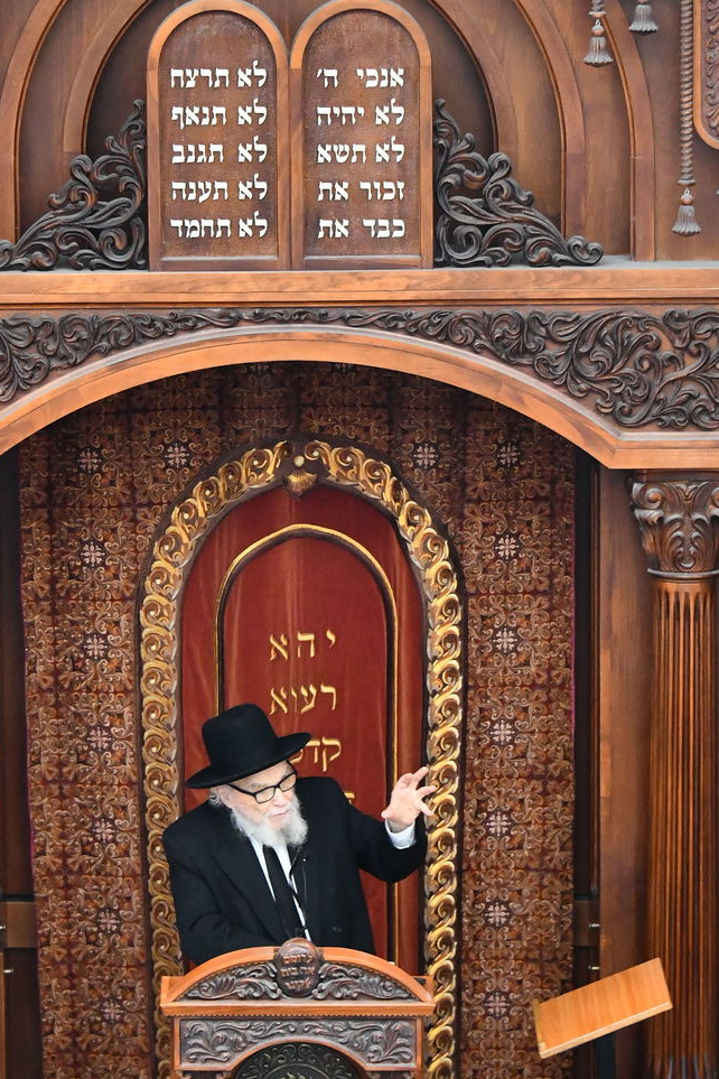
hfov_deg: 8.7
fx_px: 4703
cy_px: 407
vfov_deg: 13.1
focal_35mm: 157
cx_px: 288
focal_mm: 72
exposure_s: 1/100
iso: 2000
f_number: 5.6
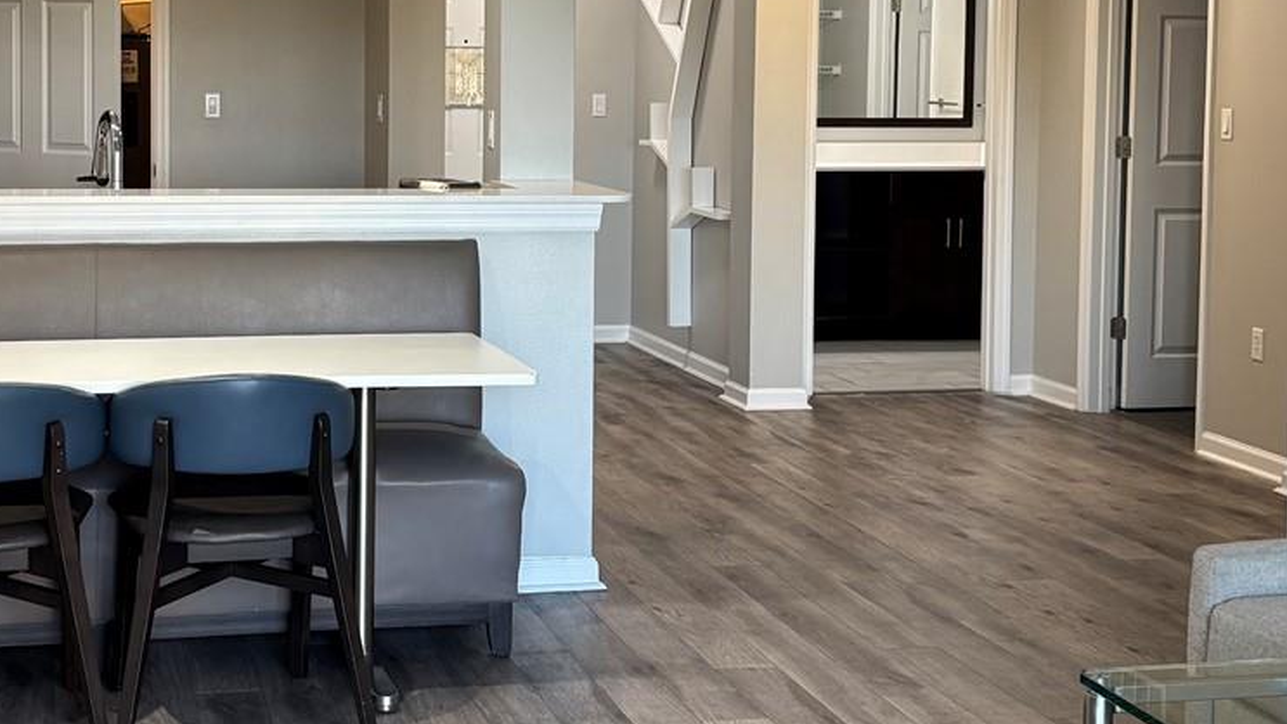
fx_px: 2082
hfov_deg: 34.2
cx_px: 487
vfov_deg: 19.6
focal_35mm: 61
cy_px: 159
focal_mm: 5.96
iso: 125
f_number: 1.6
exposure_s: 1/60
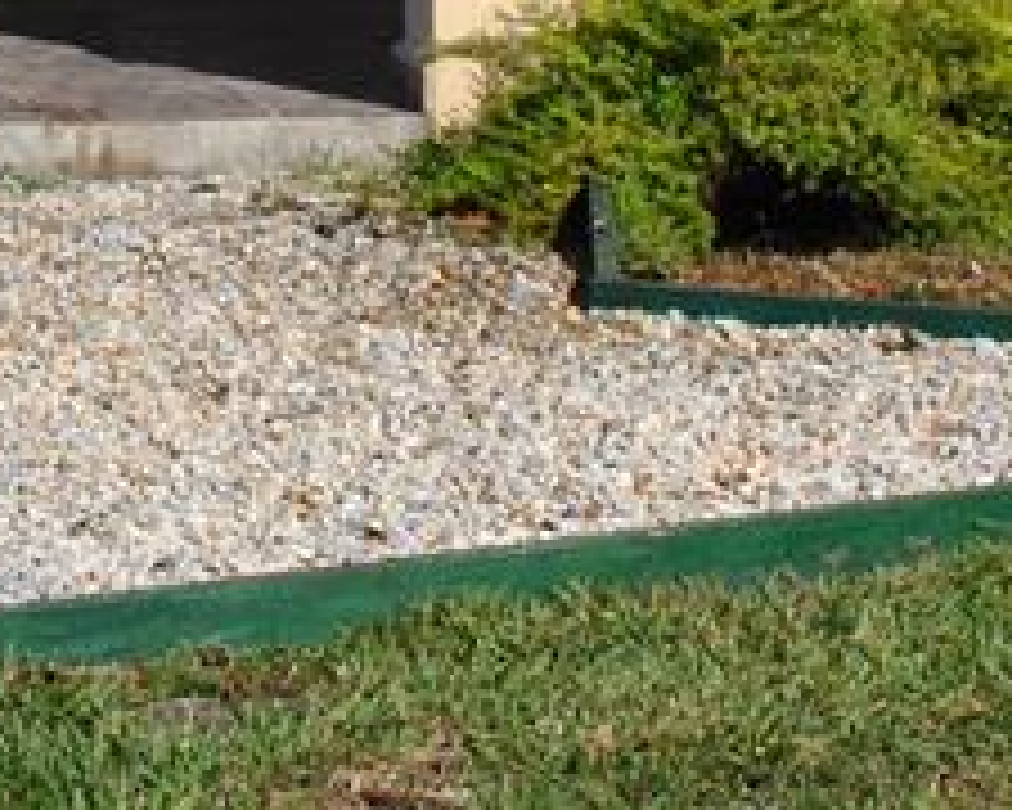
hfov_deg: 11.4
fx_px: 5002
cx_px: -139
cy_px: -479
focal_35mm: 167
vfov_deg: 9.0
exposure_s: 1/320
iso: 100
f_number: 9
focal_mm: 26
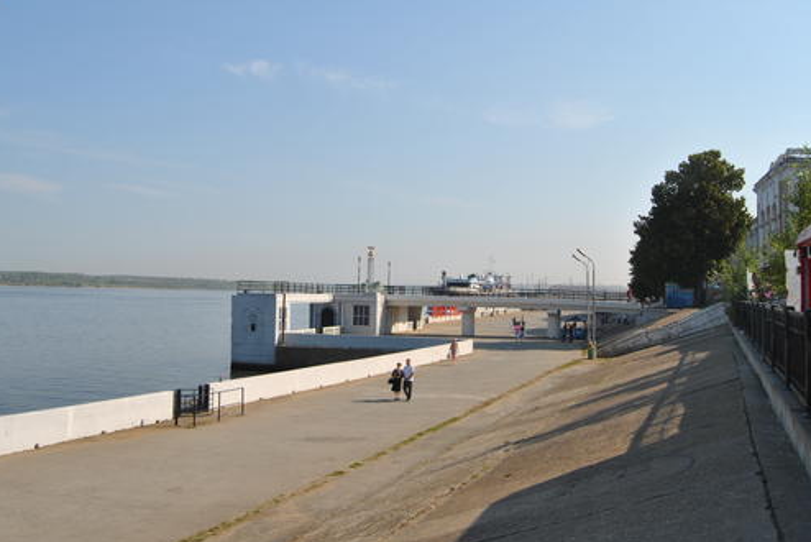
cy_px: 217
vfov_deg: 37.8
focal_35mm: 35
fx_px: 789
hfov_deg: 54.4
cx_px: 378
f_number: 8
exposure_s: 1/250
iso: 100
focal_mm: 18
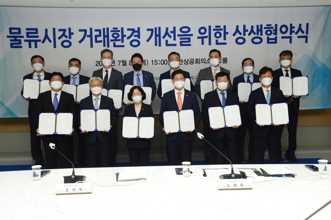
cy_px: 110
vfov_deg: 35.0
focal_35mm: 38
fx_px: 349
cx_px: 166
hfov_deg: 50.7
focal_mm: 38
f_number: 10
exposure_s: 1/250
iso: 2500
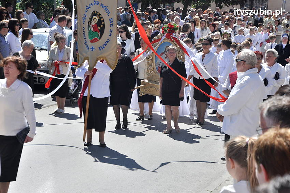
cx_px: 145
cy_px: 96
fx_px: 905
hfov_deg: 18.2
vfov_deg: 12.2
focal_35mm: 112
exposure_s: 1/1250
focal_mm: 75
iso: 400
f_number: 9
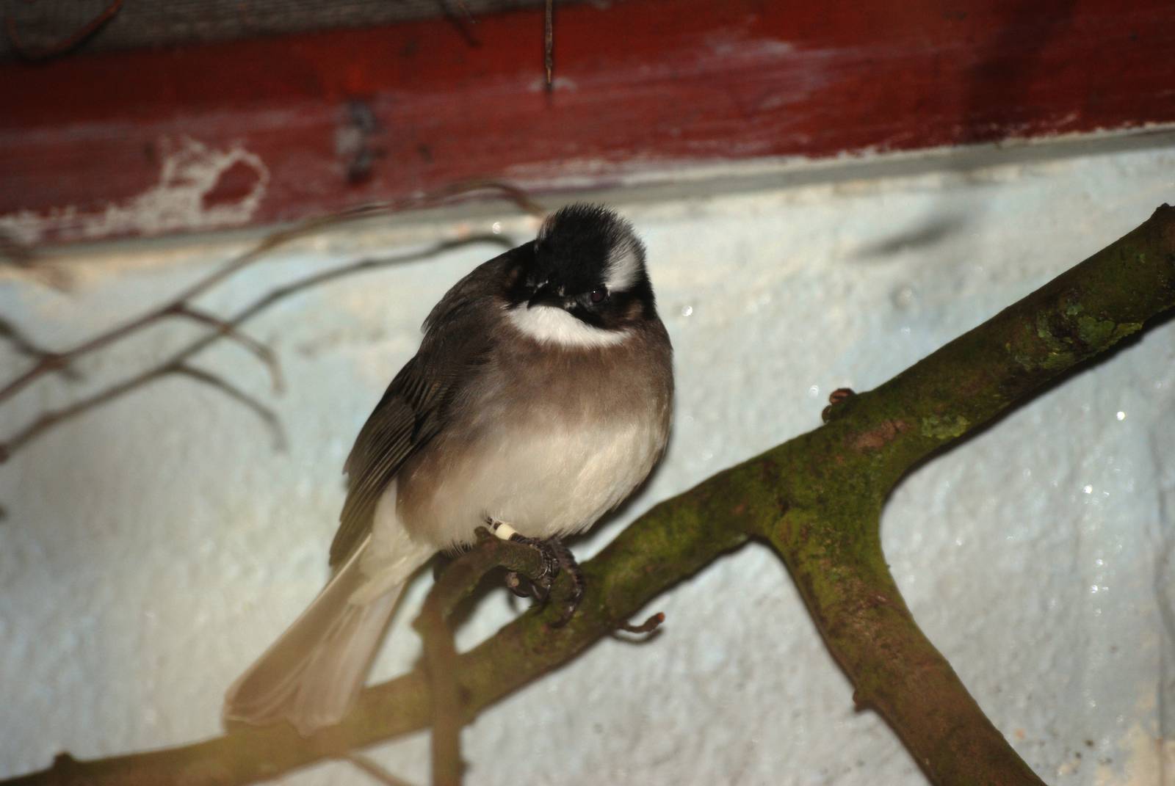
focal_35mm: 292
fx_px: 9558
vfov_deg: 4.7
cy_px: 393
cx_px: 588
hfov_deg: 7.0
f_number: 5
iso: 200
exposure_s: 1/60
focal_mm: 195
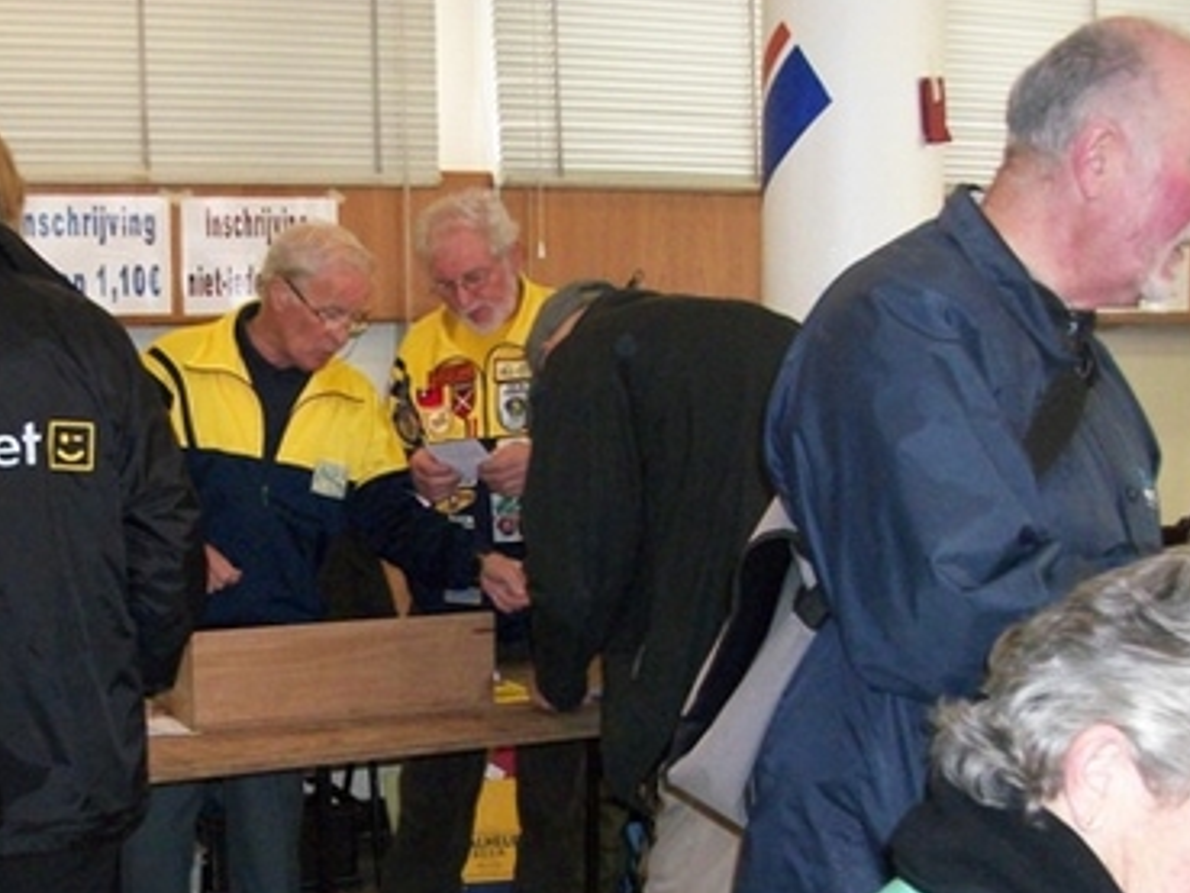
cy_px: 680
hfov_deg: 36.1
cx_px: 319
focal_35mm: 52
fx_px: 1788
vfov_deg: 27.6
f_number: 2.9
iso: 400
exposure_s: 1/60
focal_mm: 5.7
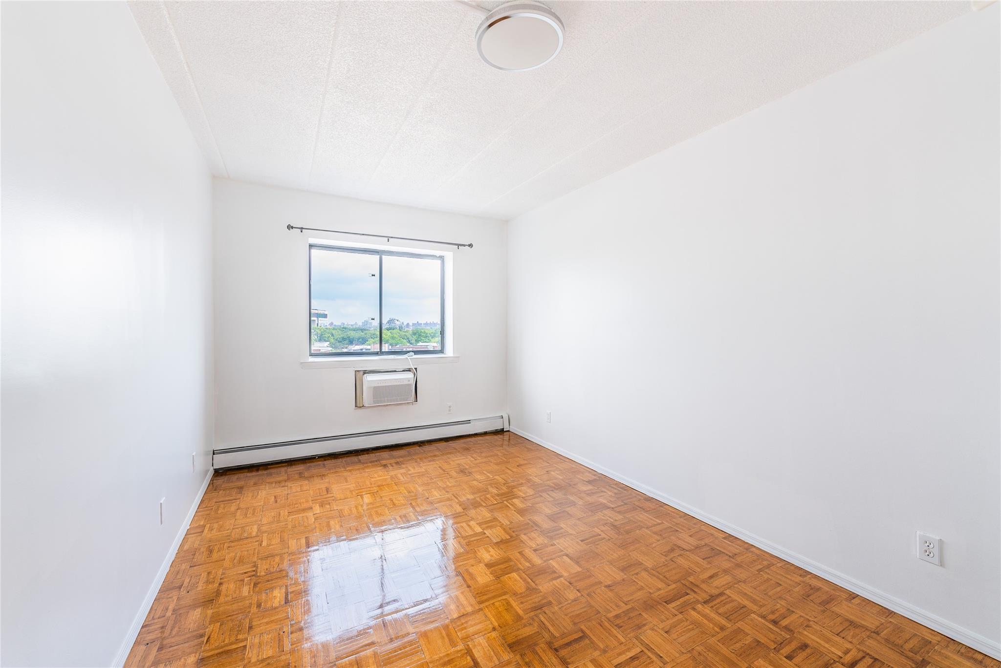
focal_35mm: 14
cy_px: 334
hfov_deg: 104.2
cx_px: 500
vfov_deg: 81.3
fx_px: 389
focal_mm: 14
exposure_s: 1/60
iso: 40
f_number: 5.6
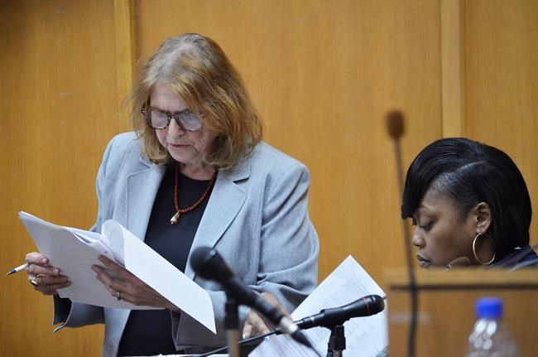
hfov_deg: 7.6
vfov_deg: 5.1
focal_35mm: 270
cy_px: 178
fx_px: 4028
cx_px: 269
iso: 1600
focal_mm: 180
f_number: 5
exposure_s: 1/60
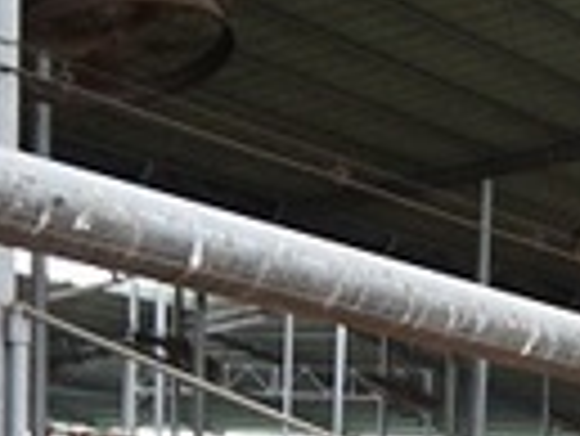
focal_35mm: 121
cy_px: 901
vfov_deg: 11.0
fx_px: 2036
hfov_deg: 14.9
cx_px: 906
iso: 250
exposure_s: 1/160
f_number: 4
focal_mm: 17
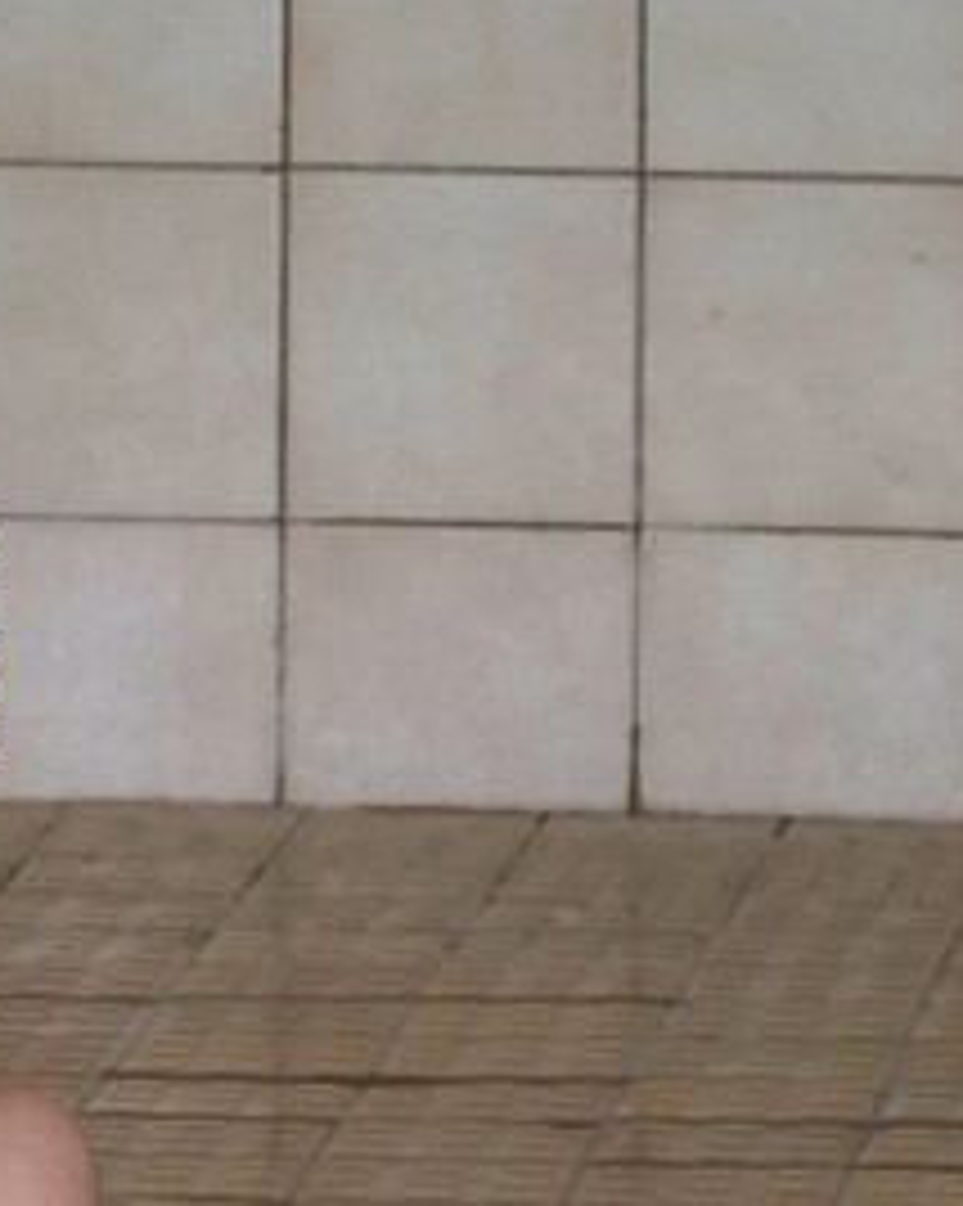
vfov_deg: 3.2
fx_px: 21721
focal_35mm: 609
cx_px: -387
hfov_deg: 2.5
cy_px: 1188
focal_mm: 33.3
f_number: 3.6
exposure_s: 1/40
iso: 200
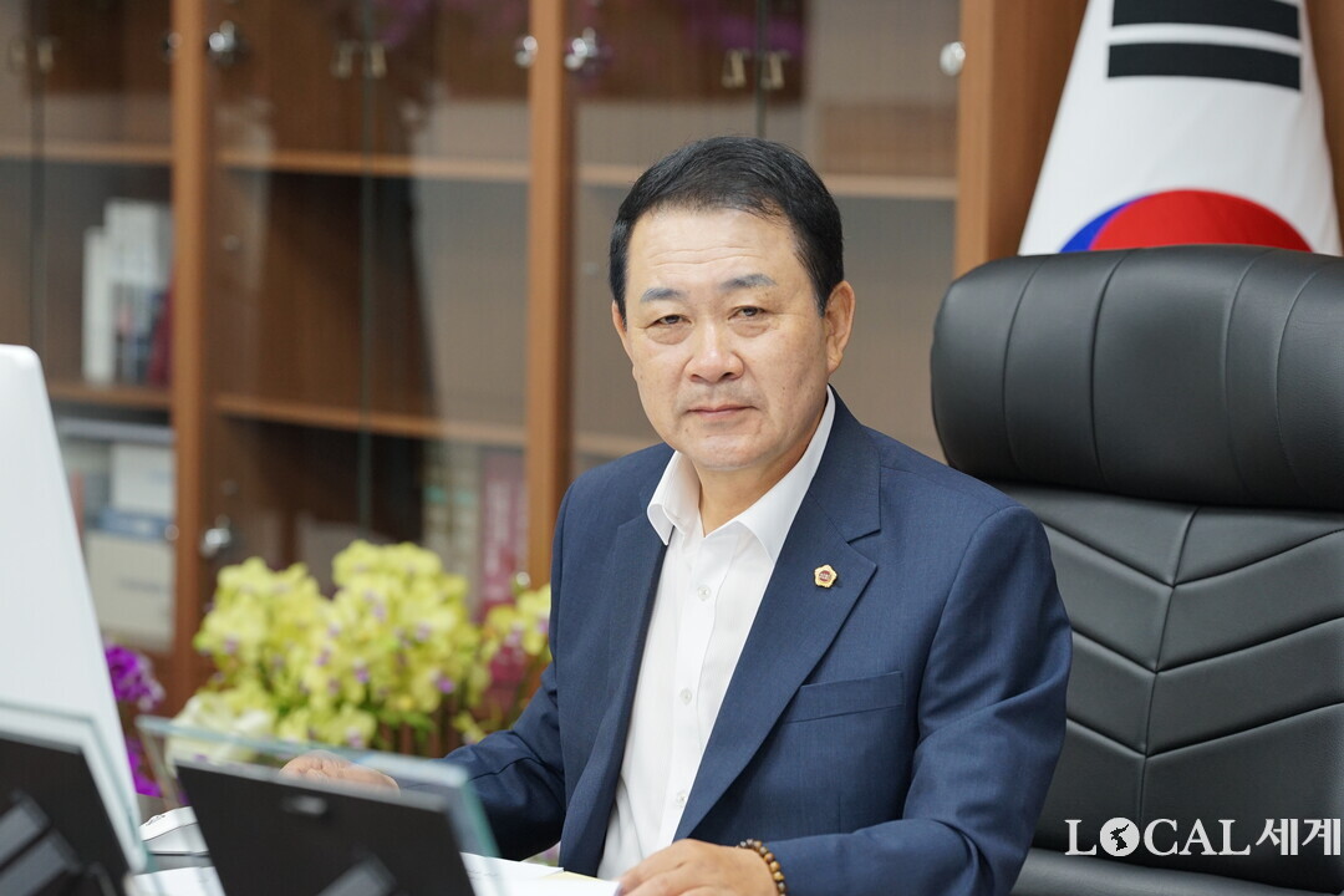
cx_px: 672
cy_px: 448
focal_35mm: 135
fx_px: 5040
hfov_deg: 15.2
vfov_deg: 10.2
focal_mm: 135
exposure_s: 1/160
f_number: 4
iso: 800
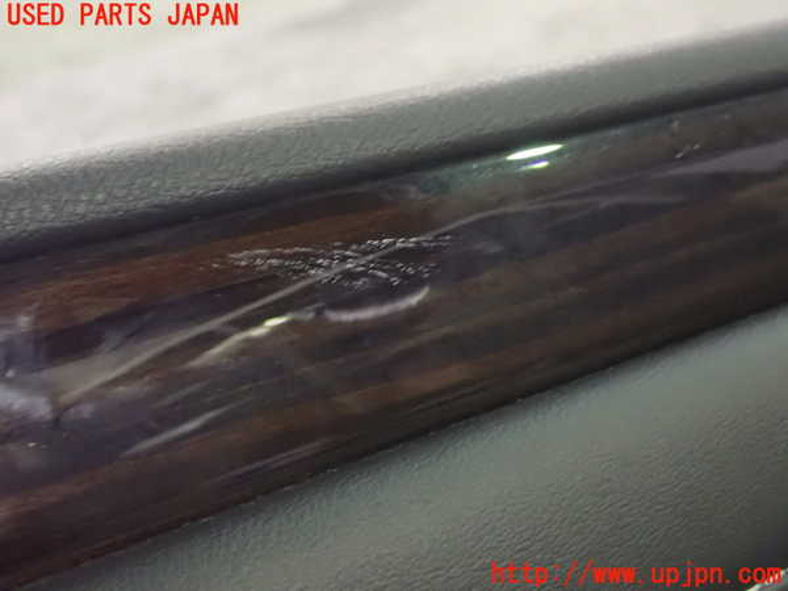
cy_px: 296
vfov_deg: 23.7
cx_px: 394
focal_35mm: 62
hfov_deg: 31.2
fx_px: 1411
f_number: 3.6
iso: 1600
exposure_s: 1/8
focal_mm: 11.09
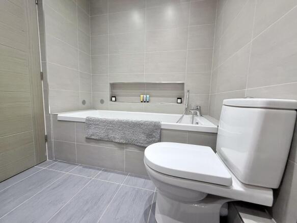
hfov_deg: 102.1
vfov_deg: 85.7
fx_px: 120
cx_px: 148
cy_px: 112
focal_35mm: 14
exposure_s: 1/100
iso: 250
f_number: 2.2
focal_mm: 2.22
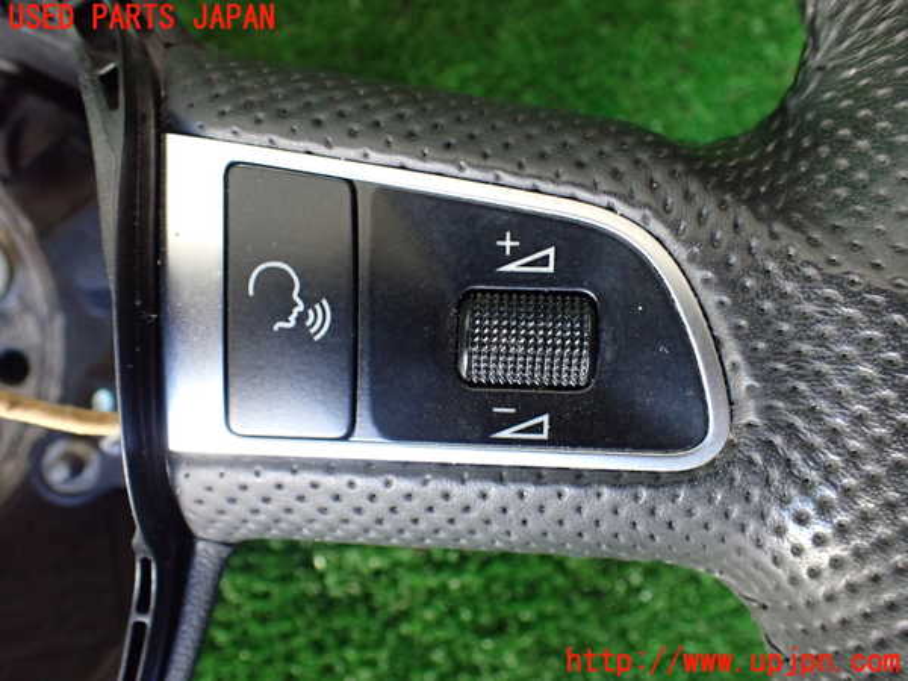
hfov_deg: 60.0
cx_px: 454
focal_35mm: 30
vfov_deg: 46.8
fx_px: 787
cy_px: 340
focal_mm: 5.4
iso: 800
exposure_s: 1/60
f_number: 2.3
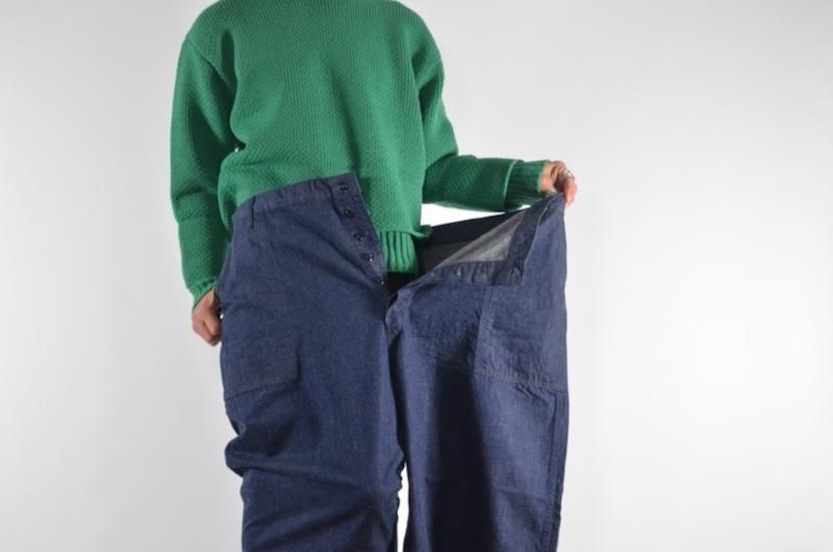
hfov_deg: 33.5
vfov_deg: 22.5
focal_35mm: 60
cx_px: 416
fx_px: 1386
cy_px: 276
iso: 800
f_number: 4.5
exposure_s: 1/80
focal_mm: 40
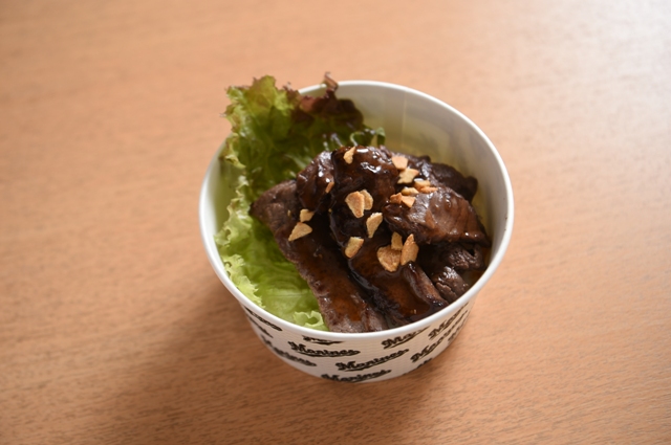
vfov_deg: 24.1
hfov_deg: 35.7
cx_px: 336
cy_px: 222
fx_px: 1042
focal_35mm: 56
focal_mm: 56
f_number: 4.5
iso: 100
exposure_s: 1/200
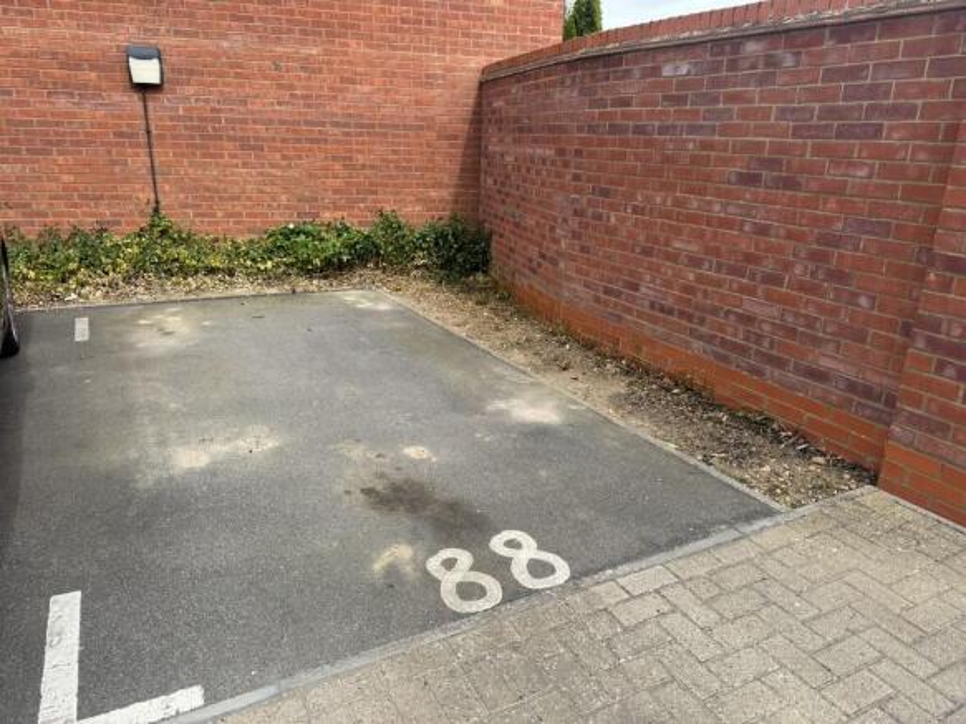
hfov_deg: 71.6
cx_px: 483
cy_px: 362
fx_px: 670
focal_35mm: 24
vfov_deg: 56.8
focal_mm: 6.76
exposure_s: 1/1980
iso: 80
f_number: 1.78
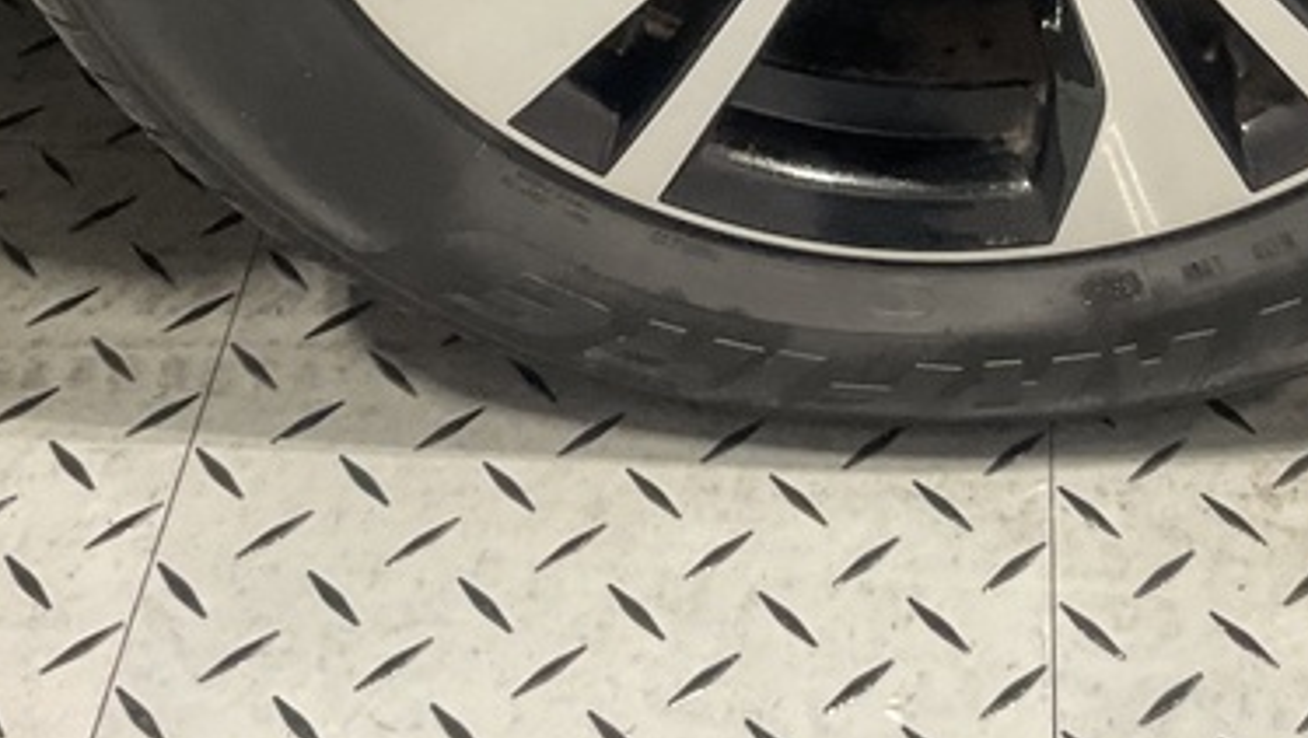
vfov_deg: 14.3
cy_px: -259
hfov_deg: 26.0
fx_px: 2811
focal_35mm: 81
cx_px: 913
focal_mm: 3
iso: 125
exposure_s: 1/60
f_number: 1.8
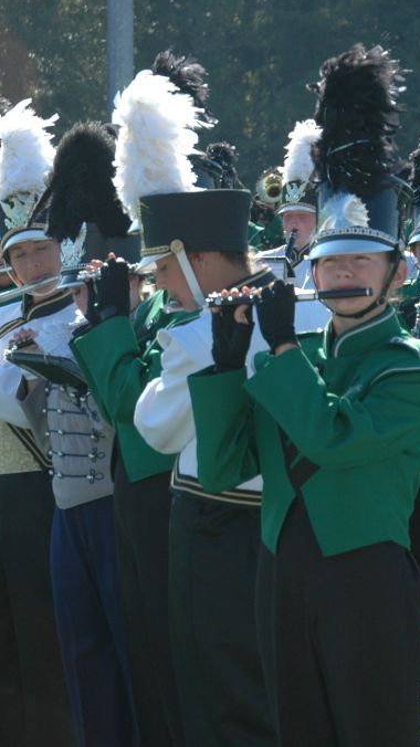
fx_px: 3863
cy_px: 372
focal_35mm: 195
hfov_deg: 6.2
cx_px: -44
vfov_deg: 11.0
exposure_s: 1/200
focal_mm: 82
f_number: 8
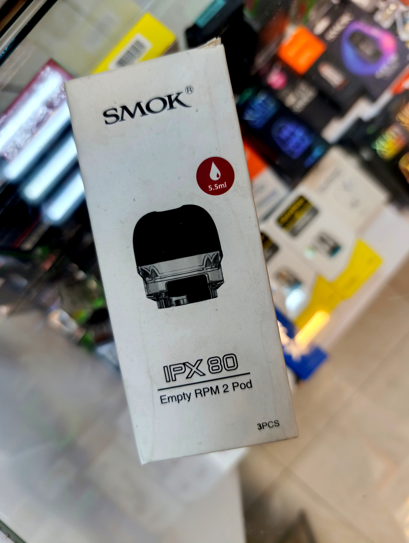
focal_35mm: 23
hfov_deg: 59.0
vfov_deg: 73.8
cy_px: 272
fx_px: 361
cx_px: 204
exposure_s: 1/50
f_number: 1.6
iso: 100
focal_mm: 6.14
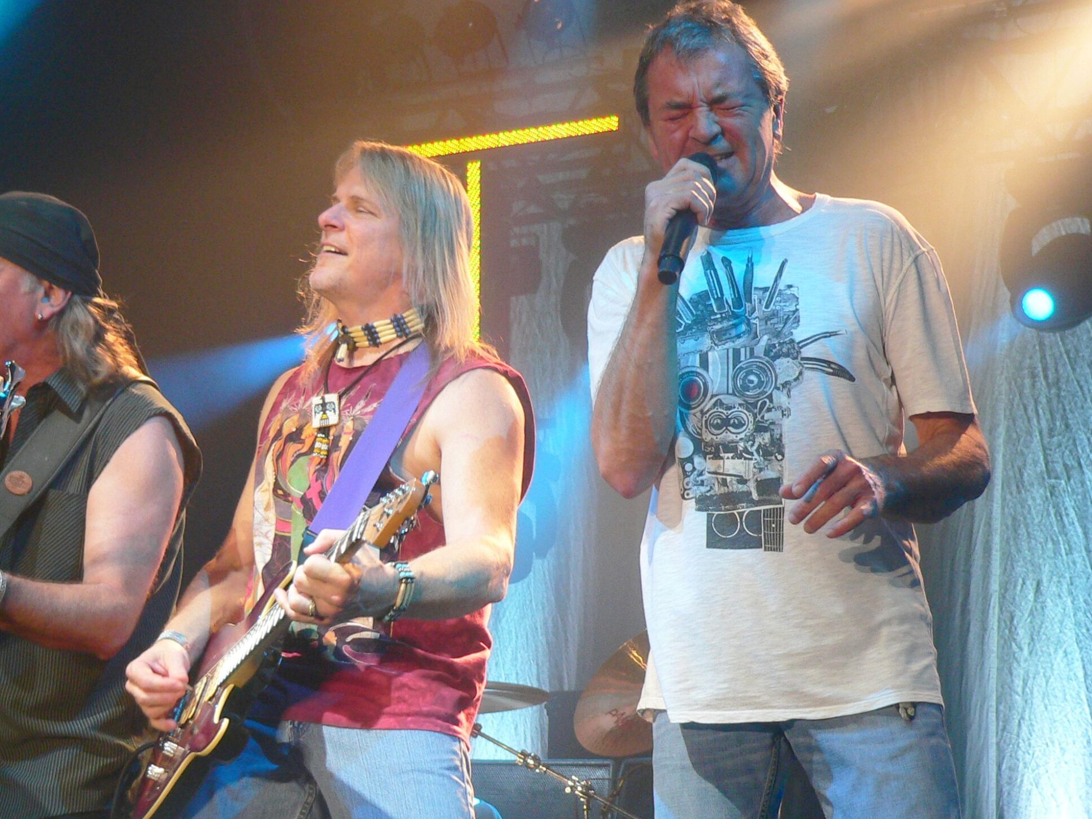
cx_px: 453
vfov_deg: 17.7
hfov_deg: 23.5
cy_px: 519
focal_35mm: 83
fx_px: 2618
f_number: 2.8
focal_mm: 10.7
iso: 150
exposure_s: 1/125
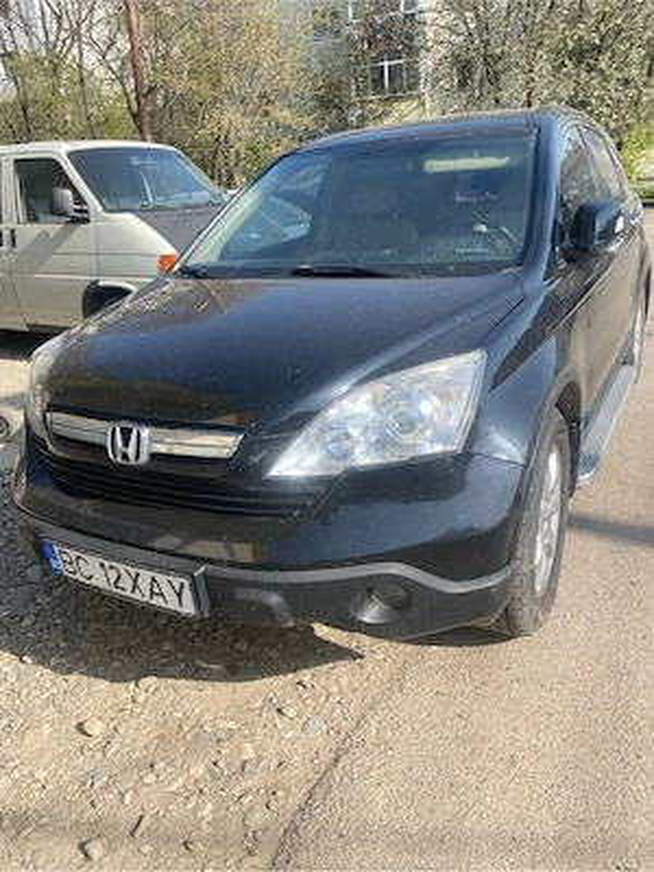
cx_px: 327
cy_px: 436
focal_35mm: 26
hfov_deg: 53.1
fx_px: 655
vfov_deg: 67.3
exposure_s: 1/1447
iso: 32
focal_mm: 4.25
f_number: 1.8
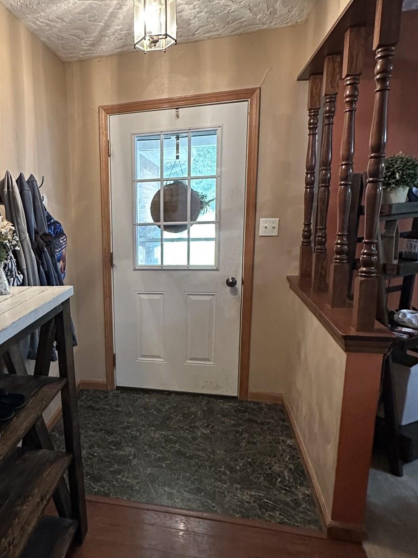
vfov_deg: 67.3
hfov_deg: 50.1
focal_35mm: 26
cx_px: 87
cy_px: 291
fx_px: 419
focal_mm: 2.22
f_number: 2.2
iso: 640
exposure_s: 1/60
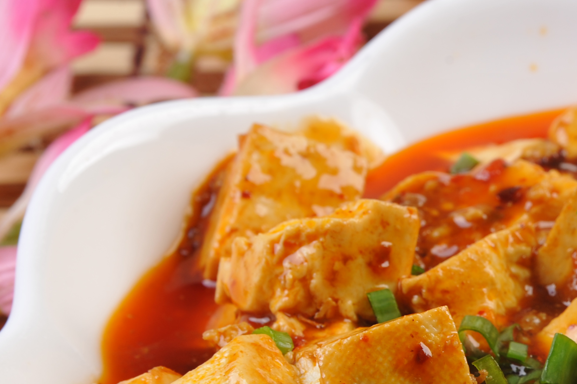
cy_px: 413
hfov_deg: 9.2
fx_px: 3524
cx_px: 699
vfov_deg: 6.2
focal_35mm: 220
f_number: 13
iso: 200
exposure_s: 1/125
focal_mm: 85
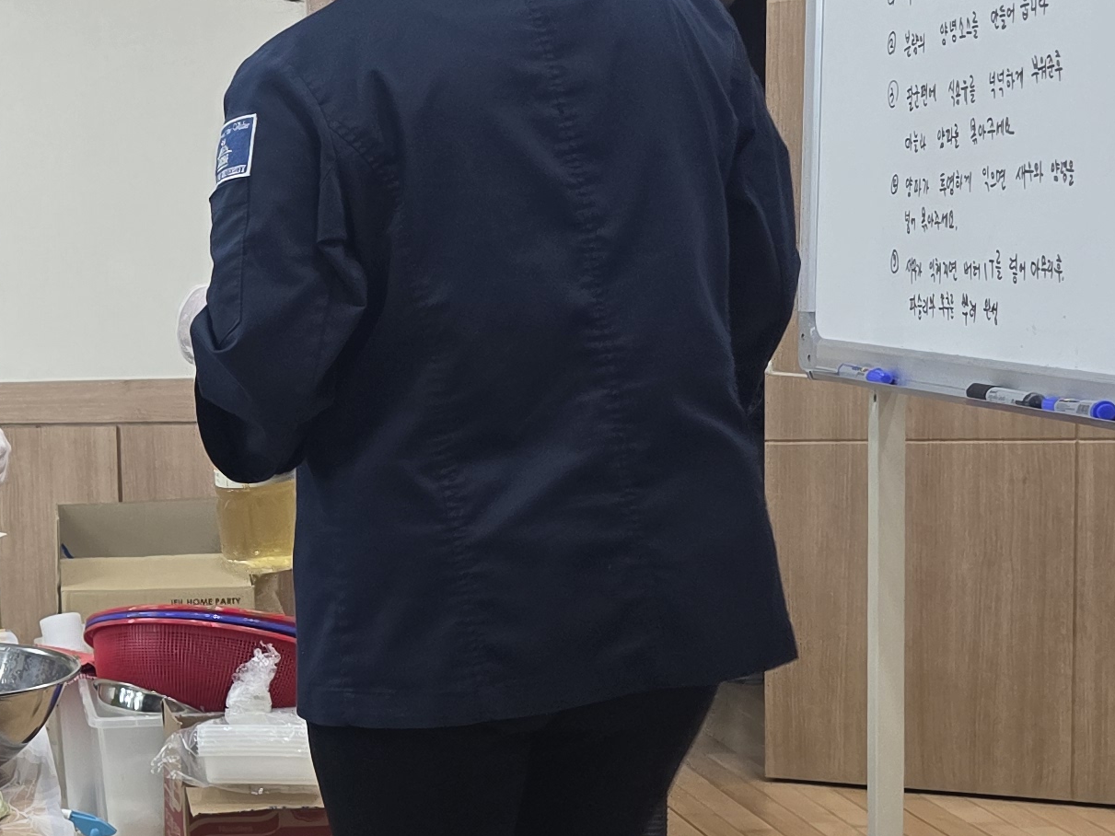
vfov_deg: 19.3
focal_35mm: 76
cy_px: 623
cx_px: -470
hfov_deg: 22.1
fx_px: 2448
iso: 160
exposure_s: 1/120
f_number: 1.7
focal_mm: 6.3
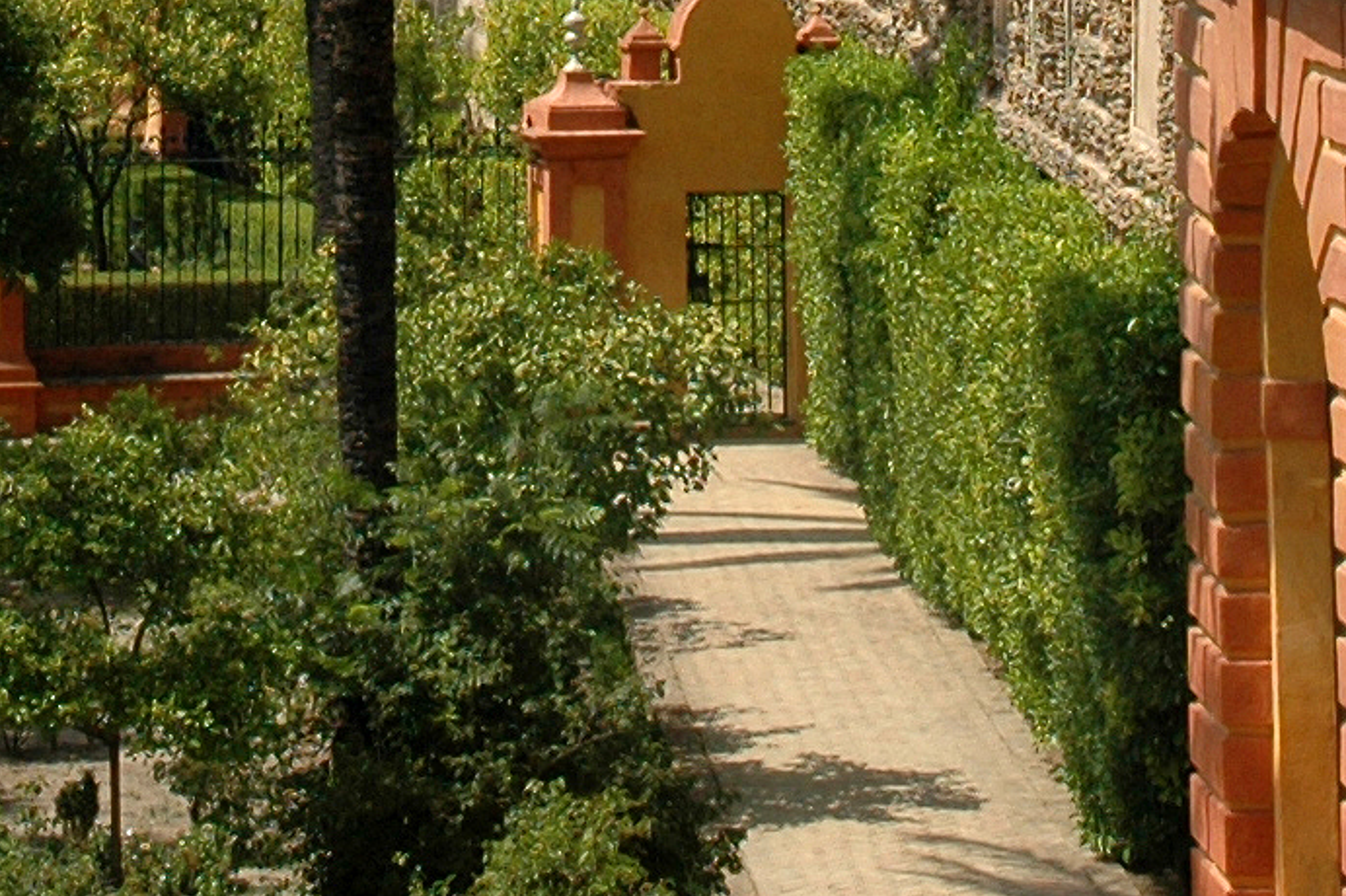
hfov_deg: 11.6
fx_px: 6584
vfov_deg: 7.5
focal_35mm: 176
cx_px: 306
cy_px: -923
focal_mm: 27
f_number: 10
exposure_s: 1/400
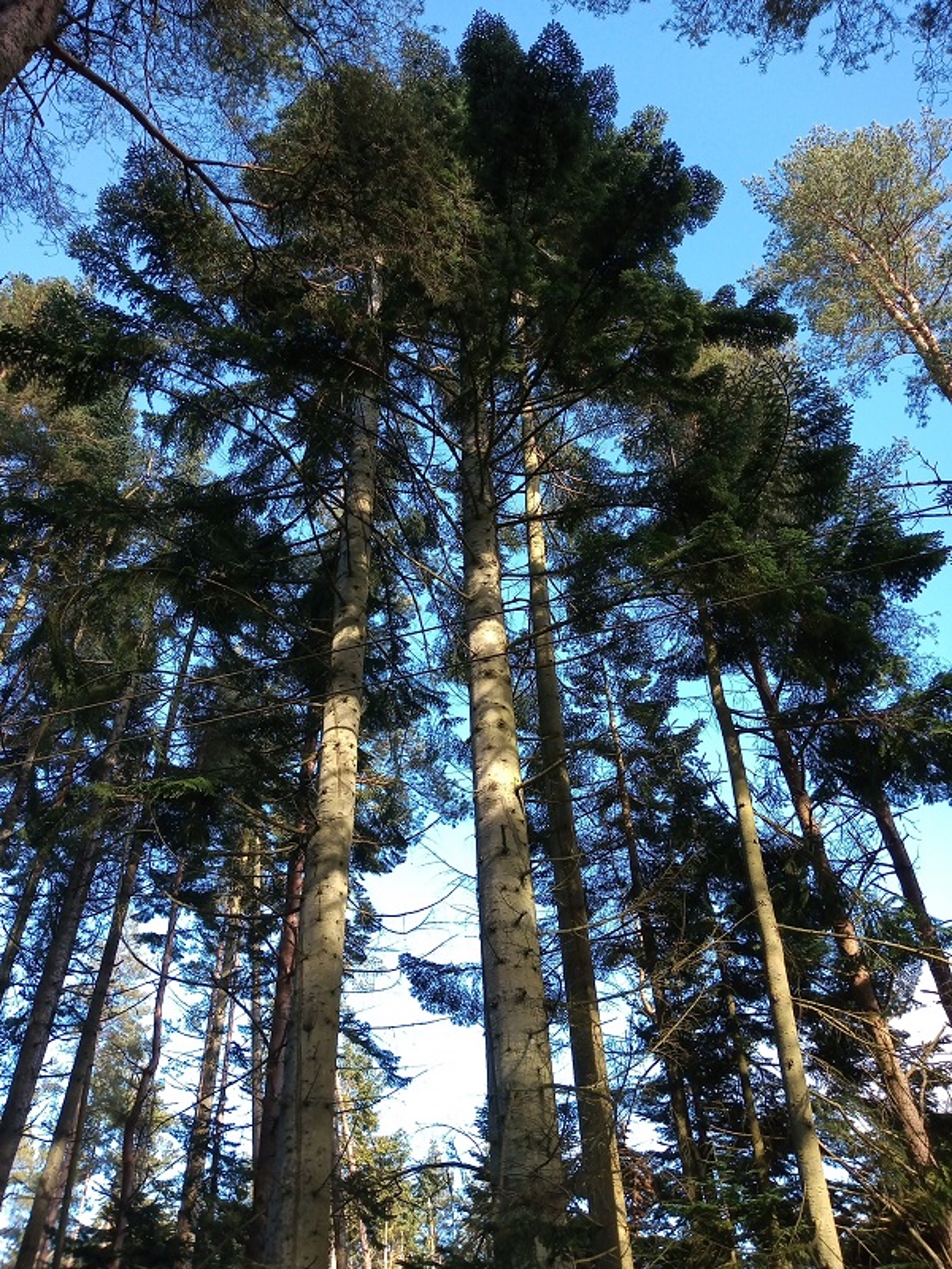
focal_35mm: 20
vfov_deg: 81.7
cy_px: 634
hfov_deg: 66.0
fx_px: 733
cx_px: 476
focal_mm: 3.54
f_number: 2
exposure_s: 1/195
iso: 112
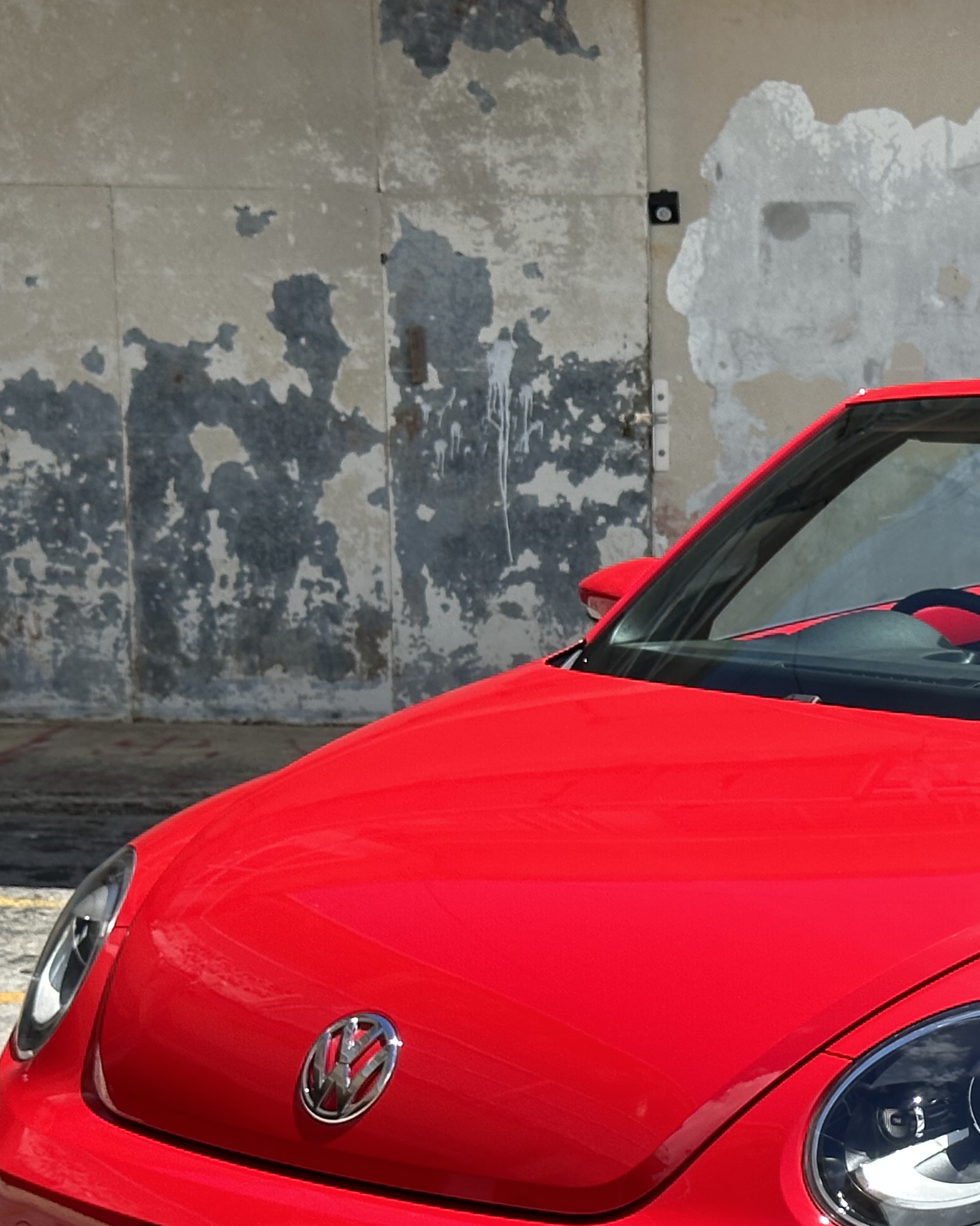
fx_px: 3517
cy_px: 818
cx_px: 1081
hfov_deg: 15.4
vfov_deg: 19.7
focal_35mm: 97
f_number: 1.78
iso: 64
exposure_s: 1/2114
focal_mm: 6.86
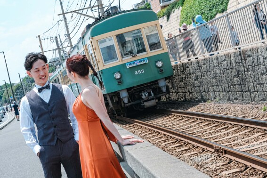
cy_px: 54
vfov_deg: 17.2
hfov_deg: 25.7
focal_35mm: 79
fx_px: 586
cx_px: 121
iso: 160
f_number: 6.4
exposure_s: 1/320
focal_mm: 37.6
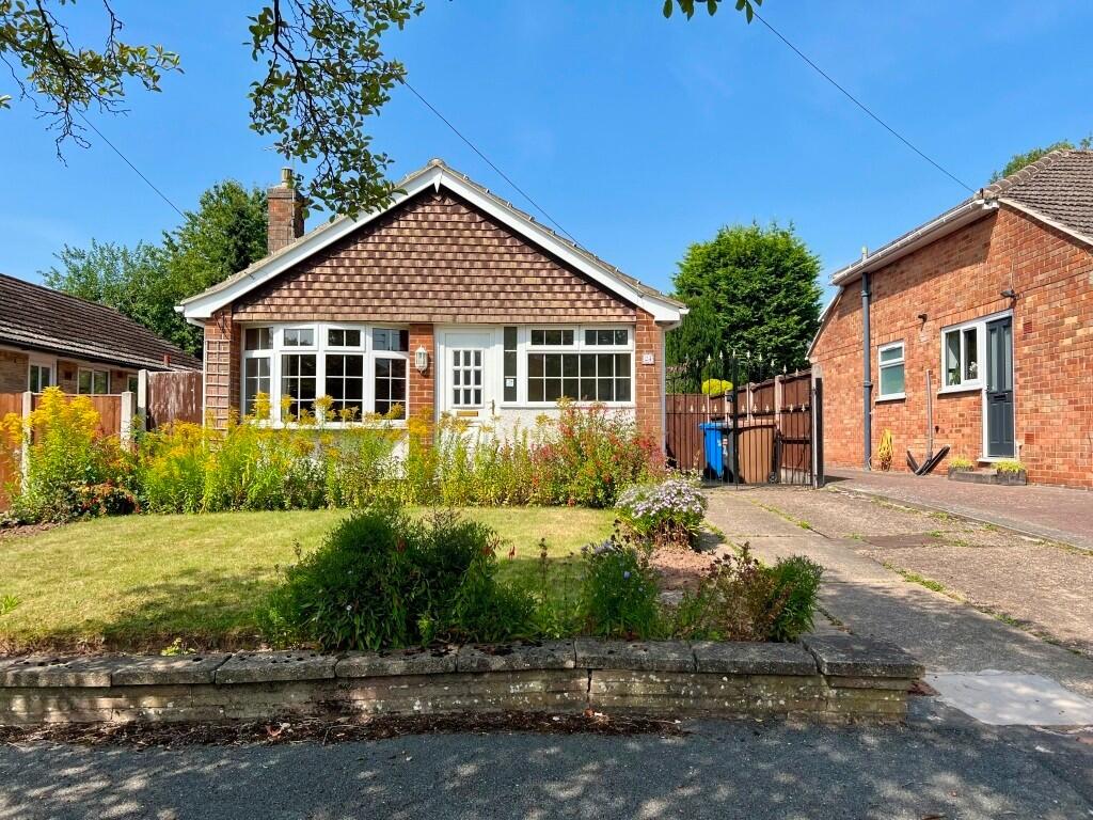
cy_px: 410
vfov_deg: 53.1
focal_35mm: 26
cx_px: 546
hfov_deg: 67.3
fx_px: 821
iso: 50
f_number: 1.5
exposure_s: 1/3356
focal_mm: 5.7
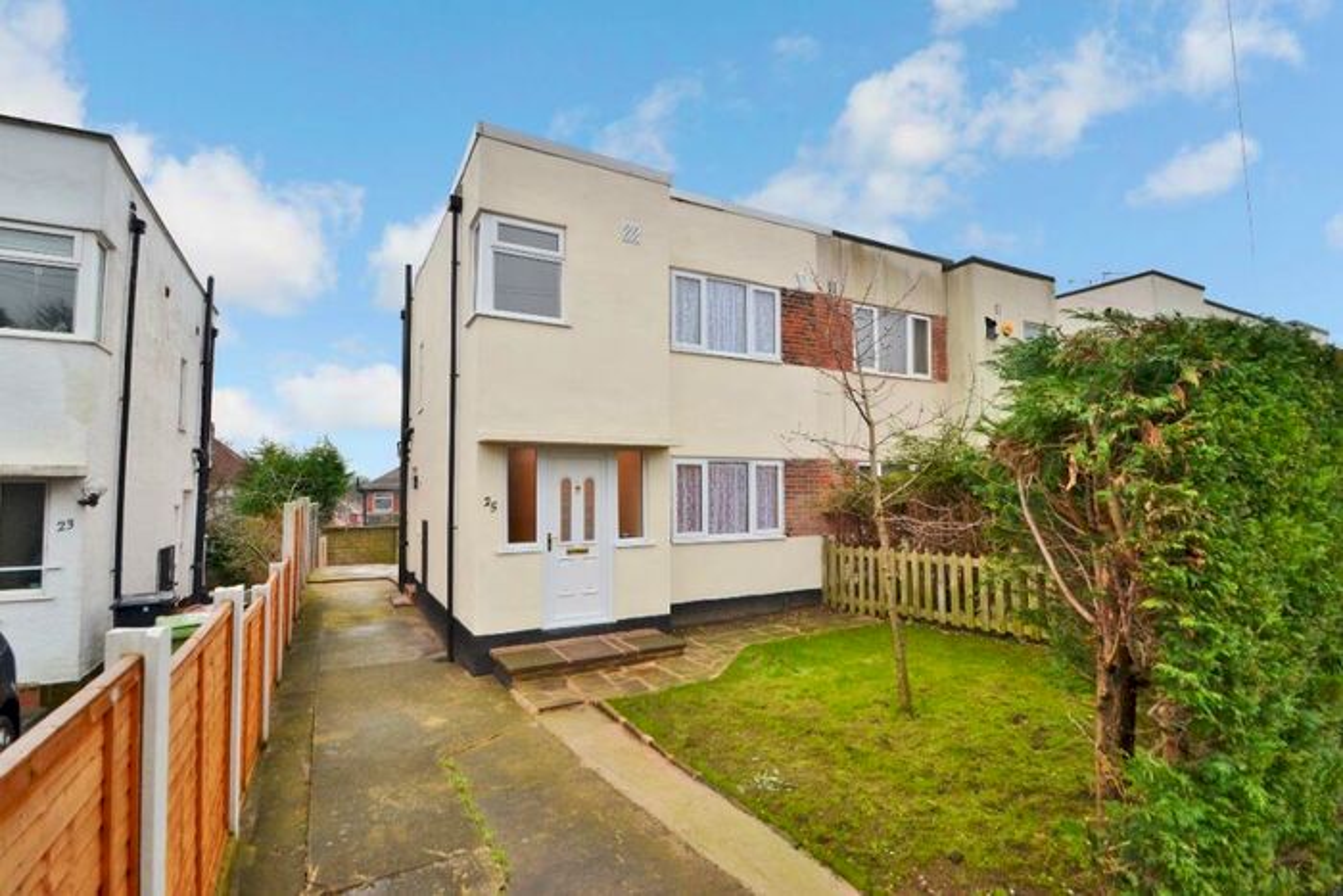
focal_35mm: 15
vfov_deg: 77.4
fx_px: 560
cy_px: 448
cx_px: 672
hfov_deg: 100.4
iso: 220
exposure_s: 1/125
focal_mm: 10
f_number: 5.6
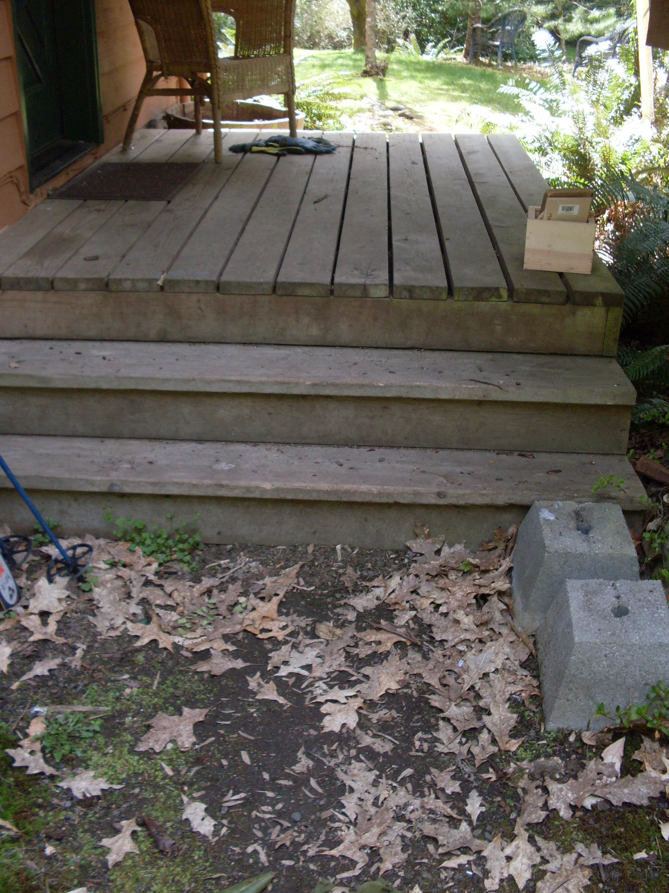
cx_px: 334
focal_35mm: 38
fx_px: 979
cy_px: 446
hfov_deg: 37.7
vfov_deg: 49.0
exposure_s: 1/90
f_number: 2.8
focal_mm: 6.3
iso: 80
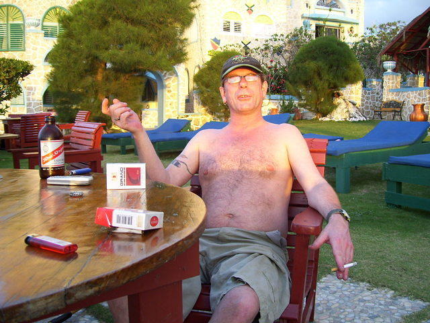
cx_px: 215
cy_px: 162
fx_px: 447
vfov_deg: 39.7
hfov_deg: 51.4
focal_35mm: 36
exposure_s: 1/80
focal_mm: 6
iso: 80
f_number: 2.7
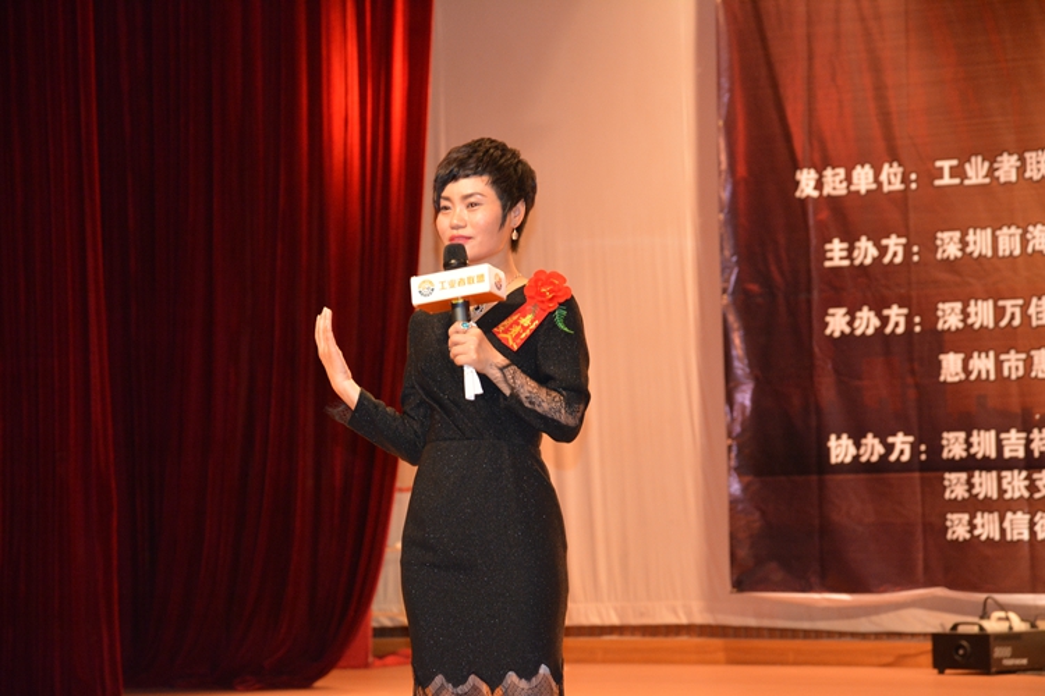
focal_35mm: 158
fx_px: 4572
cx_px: 522
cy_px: 348
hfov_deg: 13.0
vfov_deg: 8.7
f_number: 5.6
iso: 1600
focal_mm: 105
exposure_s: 1/60
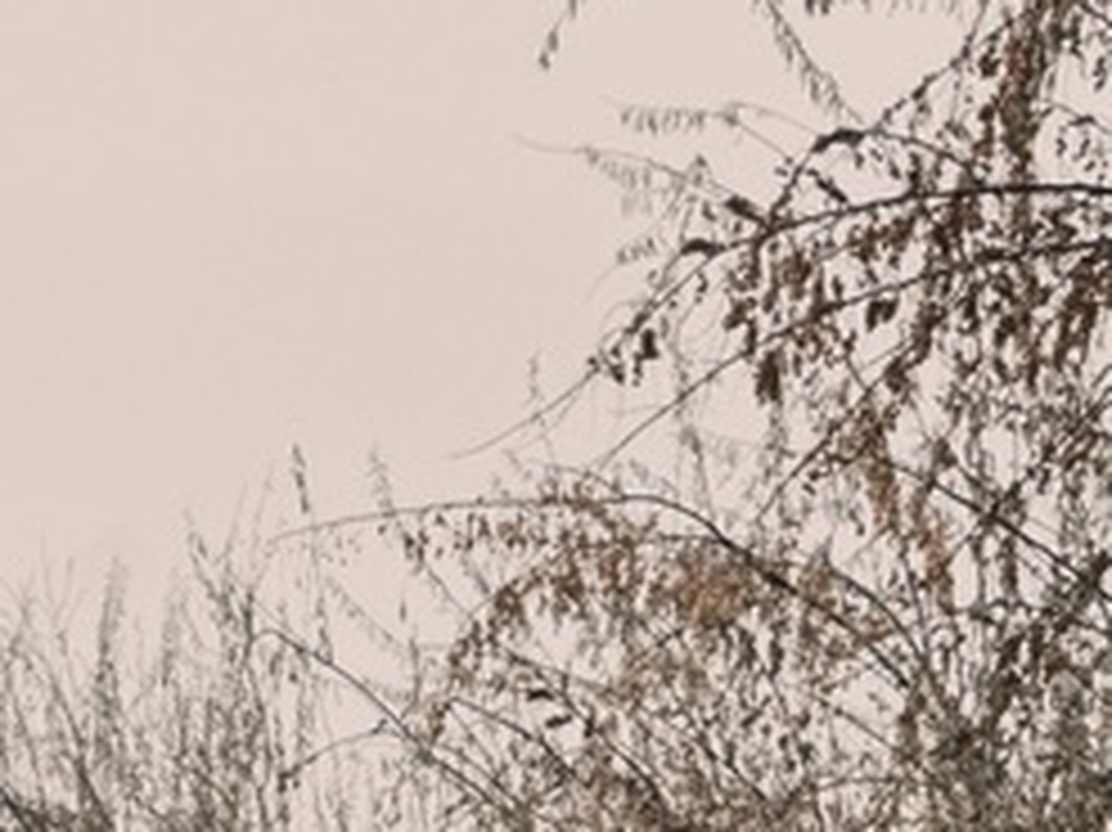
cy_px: 953
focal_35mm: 498
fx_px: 15990
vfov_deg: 3.0
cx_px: -626
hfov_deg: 4.0
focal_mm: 15.66
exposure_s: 1/1422
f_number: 2.8
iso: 50
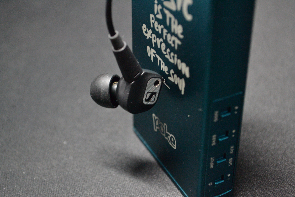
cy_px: 98
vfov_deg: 16.6
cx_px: 148
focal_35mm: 82
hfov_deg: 24.6
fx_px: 676
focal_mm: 55
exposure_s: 1/15
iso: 2500
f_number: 5.6
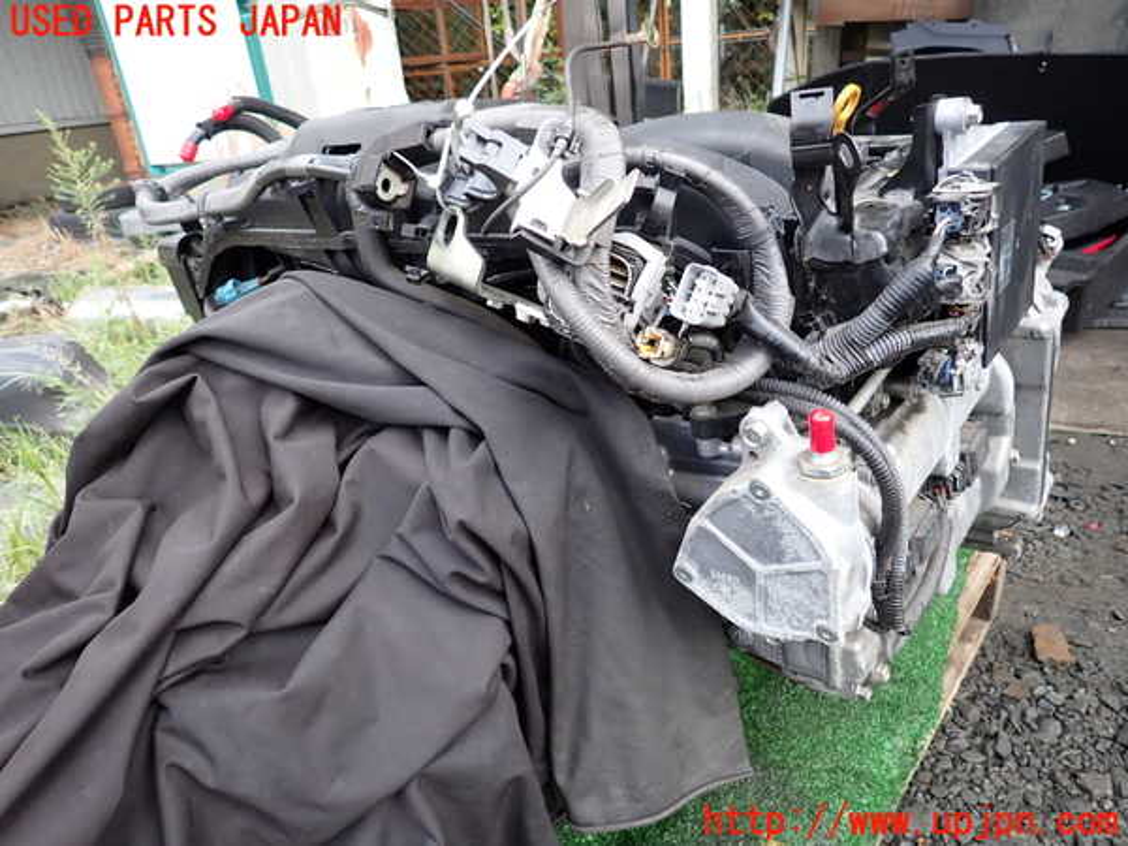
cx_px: 564
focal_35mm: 25
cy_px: 423
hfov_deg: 69.4
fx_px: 815
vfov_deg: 54.9
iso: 100
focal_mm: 4.5
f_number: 2
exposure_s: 1/200
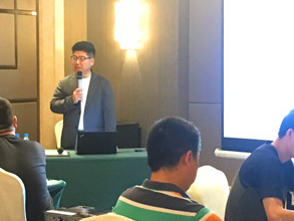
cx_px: 146
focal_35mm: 99
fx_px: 841
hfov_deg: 19.8
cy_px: 148
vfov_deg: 14.9
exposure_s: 1/17
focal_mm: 4.15
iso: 500
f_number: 2.2
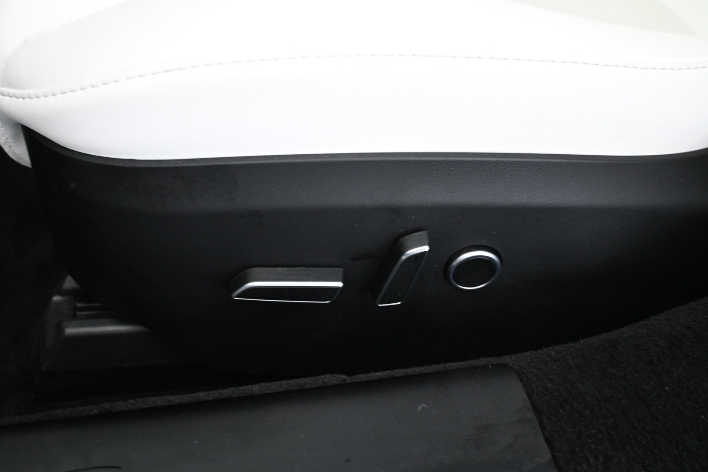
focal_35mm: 38
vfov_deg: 35.5
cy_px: 236
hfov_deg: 51.3
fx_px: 737
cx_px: 354
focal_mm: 25
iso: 1600
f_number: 4.2
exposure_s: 1/13
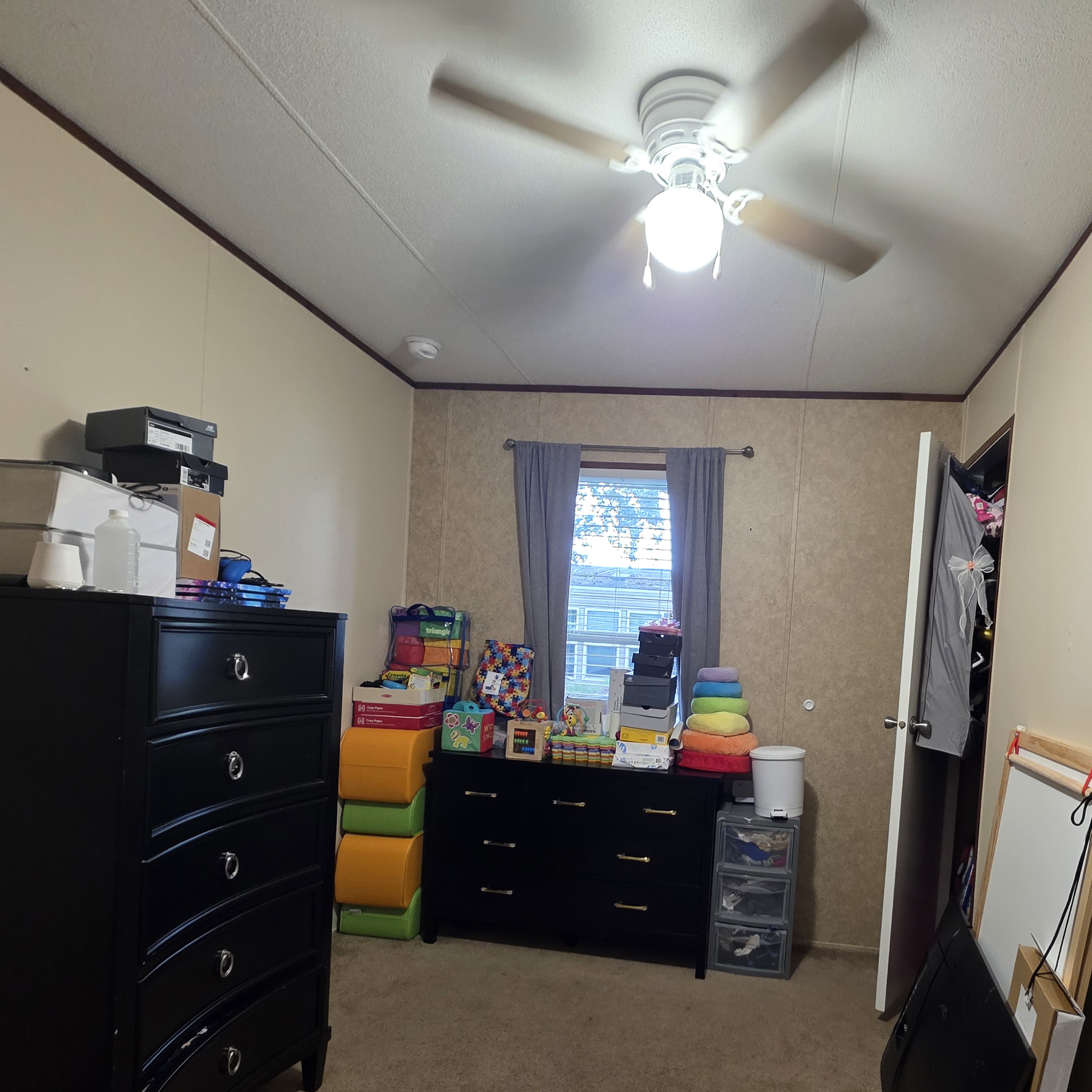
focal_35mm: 19
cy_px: 665
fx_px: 678
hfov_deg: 76.3
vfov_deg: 76.6
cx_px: 681
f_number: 1.9
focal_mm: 2.2
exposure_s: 1/60
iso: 250
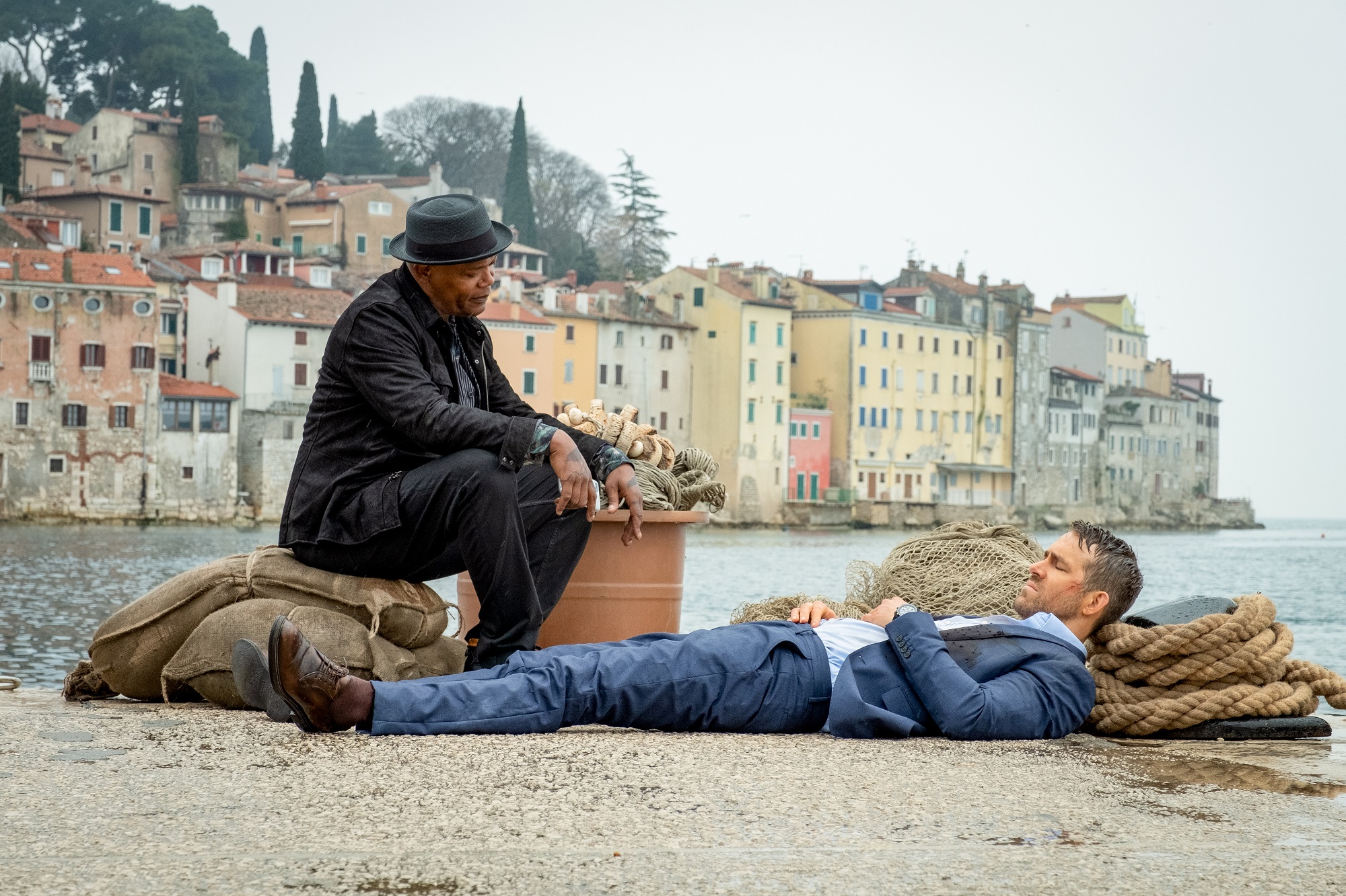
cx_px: 673
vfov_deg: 16.5
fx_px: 3103
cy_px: 448
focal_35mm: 83
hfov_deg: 24.5
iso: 800
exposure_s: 1/250
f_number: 8
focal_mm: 55
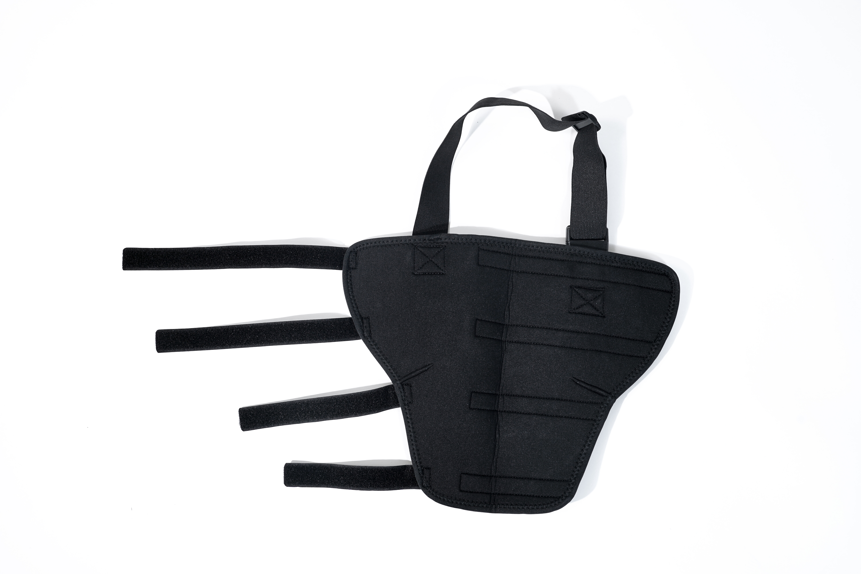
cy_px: 287
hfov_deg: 51.9
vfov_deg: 35.9
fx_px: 885
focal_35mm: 37
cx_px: 430
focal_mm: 37
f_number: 9
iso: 100
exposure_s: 1/15
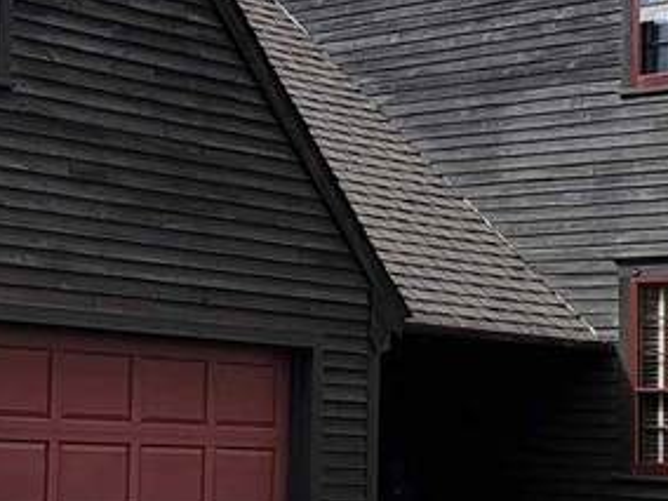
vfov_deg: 13.7
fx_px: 2084
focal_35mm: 108
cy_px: 249
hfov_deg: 17.8
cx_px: 28
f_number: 1.8
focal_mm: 6.7
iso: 16
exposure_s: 1/562
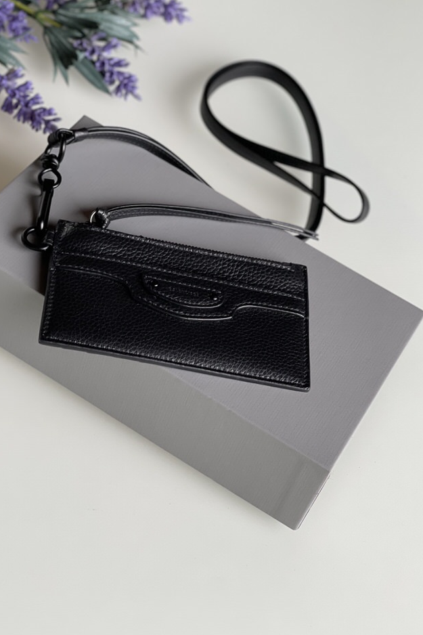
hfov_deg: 19.2
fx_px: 1252
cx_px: 181
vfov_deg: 28.5
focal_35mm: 71
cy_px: 306
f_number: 2.2
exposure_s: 1/121
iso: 125
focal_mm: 7.5
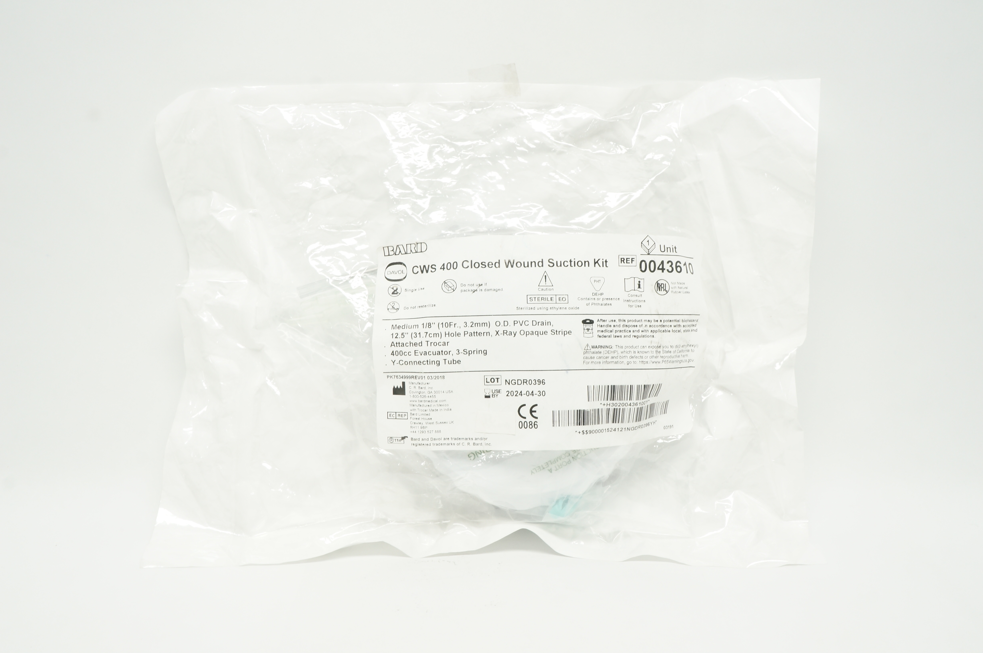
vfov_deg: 38.3
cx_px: 492
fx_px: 941
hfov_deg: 55.2
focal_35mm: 34
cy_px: 326
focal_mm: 23
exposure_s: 1/15
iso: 400
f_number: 11
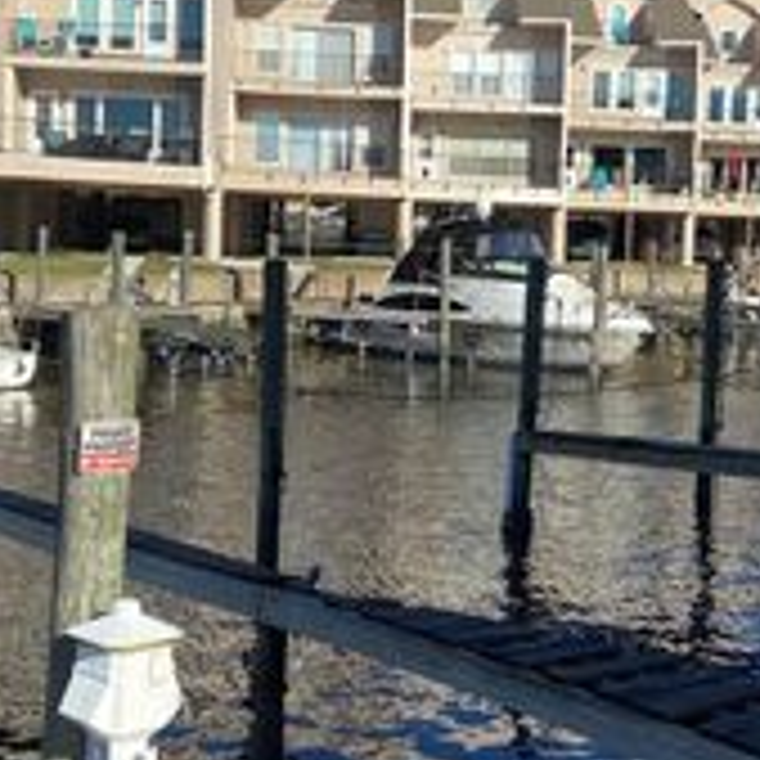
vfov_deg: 25.3
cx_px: 468
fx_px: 1689
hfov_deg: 25.3
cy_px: 272
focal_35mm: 68
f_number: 1.8
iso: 32
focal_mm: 4.25
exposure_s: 1/3040
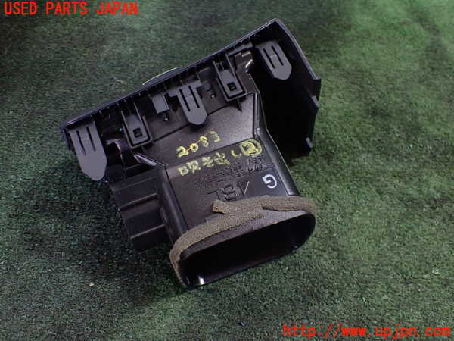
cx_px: 227
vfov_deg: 46.8
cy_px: 170
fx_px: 393
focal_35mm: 30
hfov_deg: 60.0
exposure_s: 1/100
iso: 800
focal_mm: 5.4
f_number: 2.3
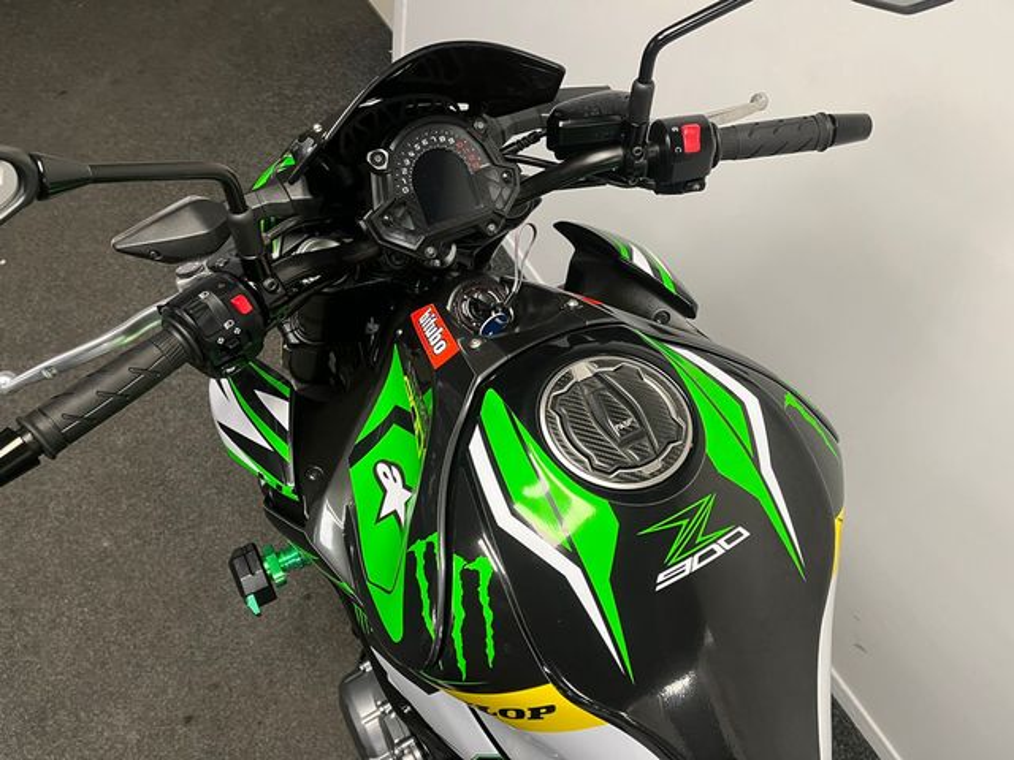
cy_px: 380
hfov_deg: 67.3
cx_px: 507
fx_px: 762
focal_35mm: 26
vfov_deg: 53.1
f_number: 1.6
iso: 125
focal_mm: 5.1
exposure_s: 1/50
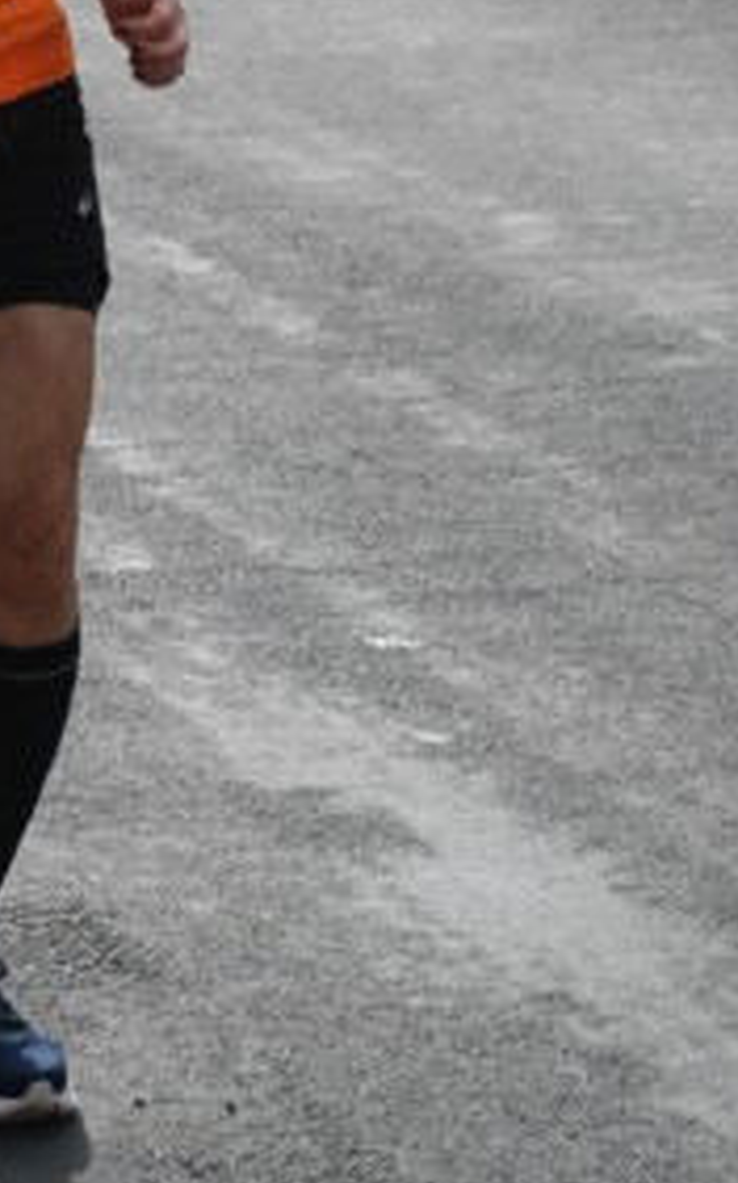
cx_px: -10
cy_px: 25
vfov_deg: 9.2
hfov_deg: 5.7
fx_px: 7345
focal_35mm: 228
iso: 1000
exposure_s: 1/1600
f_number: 6.3
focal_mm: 70
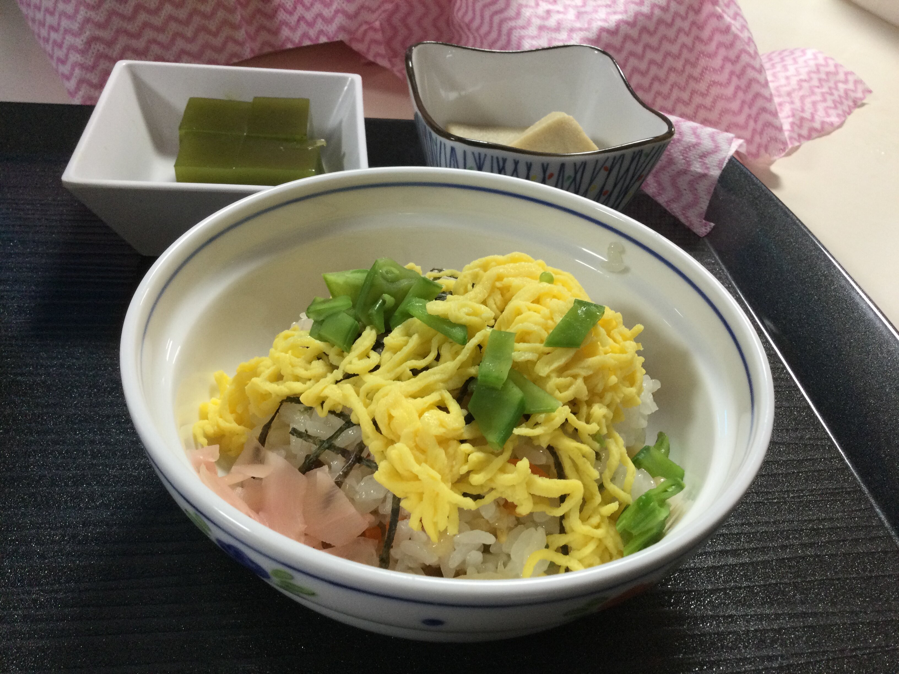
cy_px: 337
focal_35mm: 31
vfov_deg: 45.4
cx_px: 450
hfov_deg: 58.4
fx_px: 805
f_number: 2.4
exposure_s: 1/30
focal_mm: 3.3
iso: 64
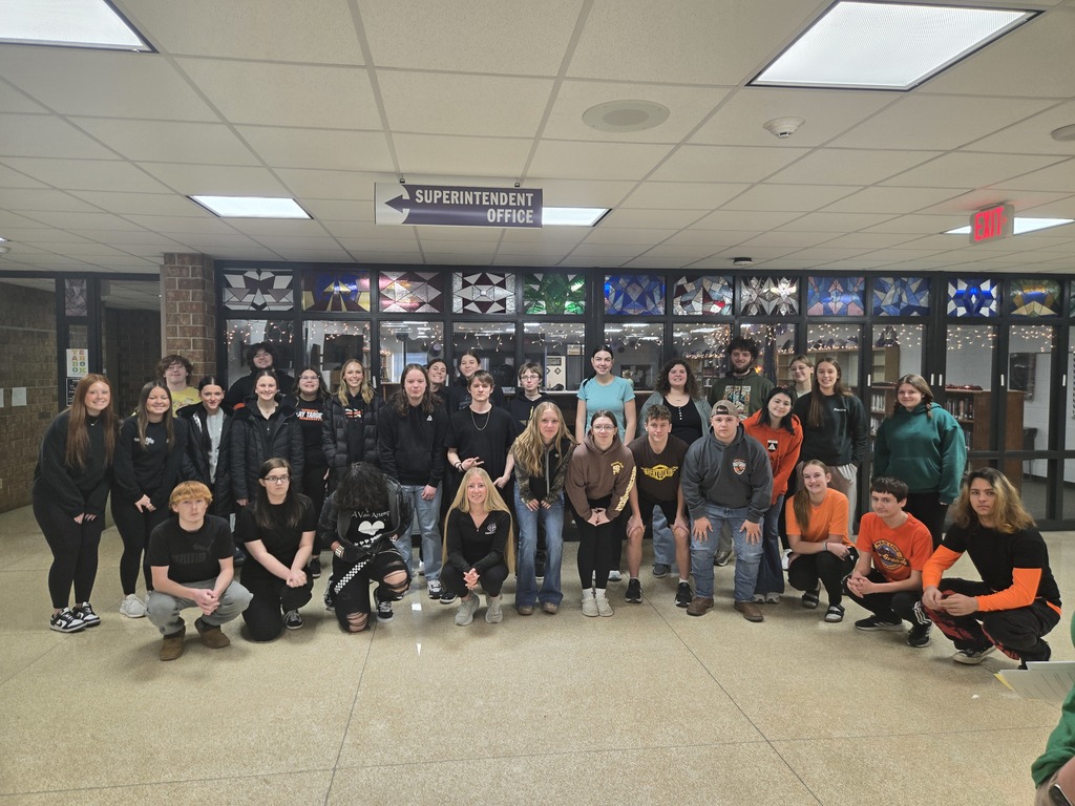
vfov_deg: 58.9
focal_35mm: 23
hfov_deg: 73.9
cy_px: 403
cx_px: 538
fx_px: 714
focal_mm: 5.4
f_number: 1.8
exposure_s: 1/120
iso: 100
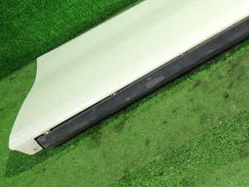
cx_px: 228
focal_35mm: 50
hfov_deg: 35.7
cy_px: 7
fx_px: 360
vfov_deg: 27.7
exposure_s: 1/30
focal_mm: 4.5
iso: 320
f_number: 2
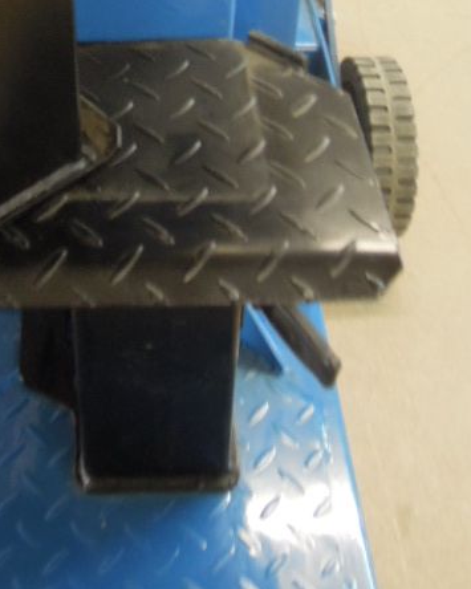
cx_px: 101
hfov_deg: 27.6
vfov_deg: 30.4
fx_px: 941
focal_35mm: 54
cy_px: -86
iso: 400
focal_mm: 4.3
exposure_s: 1/13
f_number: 2.8
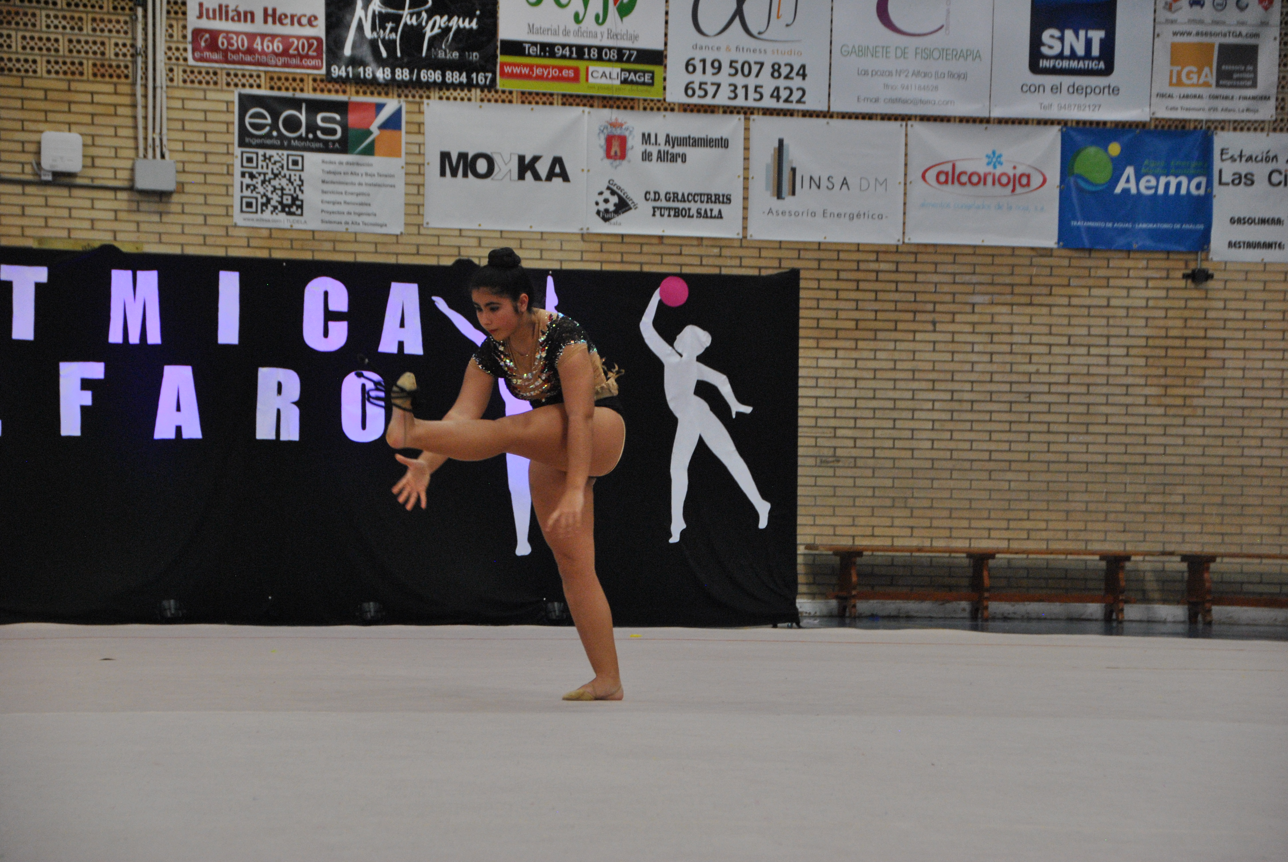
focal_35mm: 112
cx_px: 644
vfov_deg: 12.2
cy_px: 431
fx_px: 4030
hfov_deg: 18.2
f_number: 5.3
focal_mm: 75
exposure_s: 1/250
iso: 800
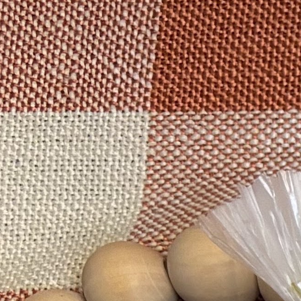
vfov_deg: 7.5
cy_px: 936
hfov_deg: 6.8
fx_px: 1977
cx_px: 1204
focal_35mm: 201
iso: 160
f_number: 1.6
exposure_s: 1/60
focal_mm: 5.96
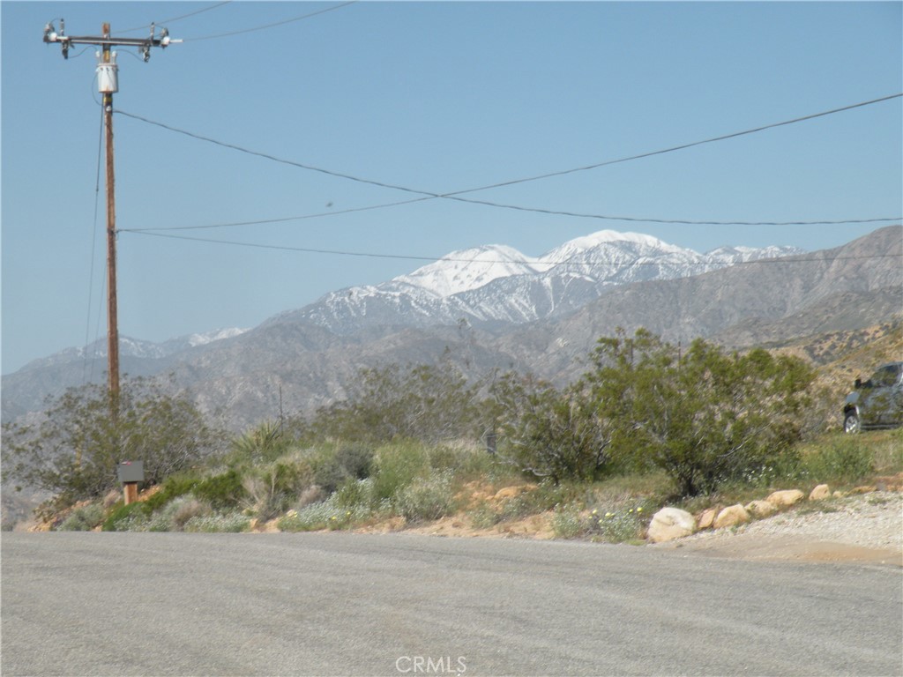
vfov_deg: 11.5
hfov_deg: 15.3
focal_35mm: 129
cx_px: 452
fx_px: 3365
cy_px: 338
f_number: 8
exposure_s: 1/271
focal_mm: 22.9
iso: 64
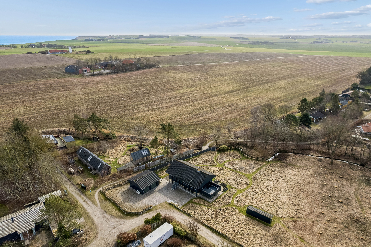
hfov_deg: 78.6
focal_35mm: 22
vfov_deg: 57.2
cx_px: 186
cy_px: 124
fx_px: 227
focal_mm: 8.4
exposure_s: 1/2000
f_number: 2.8
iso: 130
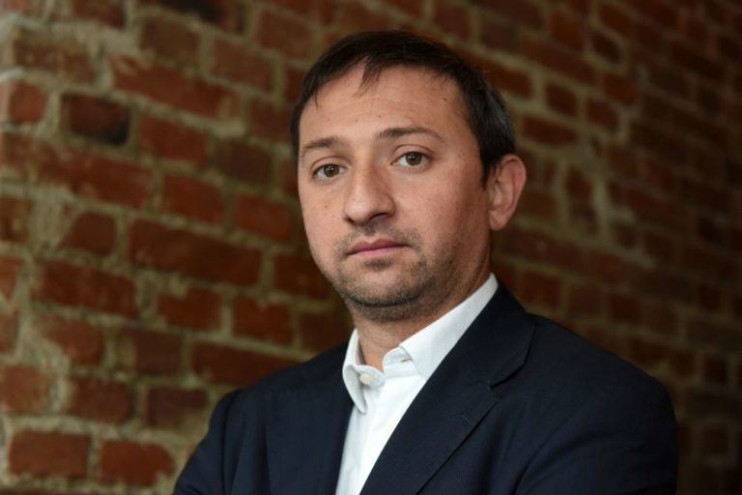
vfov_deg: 23.4
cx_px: 371
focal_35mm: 58
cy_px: 248
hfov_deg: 34.5
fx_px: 1195
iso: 1600
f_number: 3.5
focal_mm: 58
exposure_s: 1/125
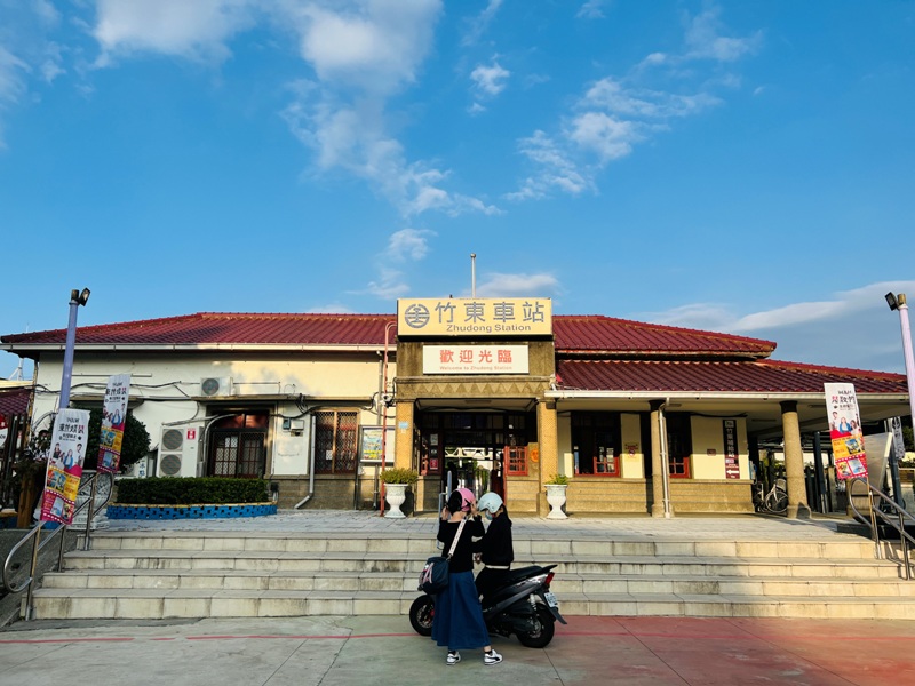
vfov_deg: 53.1
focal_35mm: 26
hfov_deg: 67.3
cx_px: 458
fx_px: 687
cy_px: 343
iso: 50
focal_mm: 5.7
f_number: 1.5
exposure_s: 1/3704
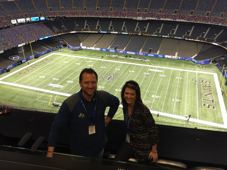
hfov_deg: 61.7
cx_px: 114
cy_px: 85
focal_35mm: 29
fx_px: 190
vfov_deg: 48.2
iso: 32
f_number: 2.2
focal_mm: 4.15
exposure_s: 1/30
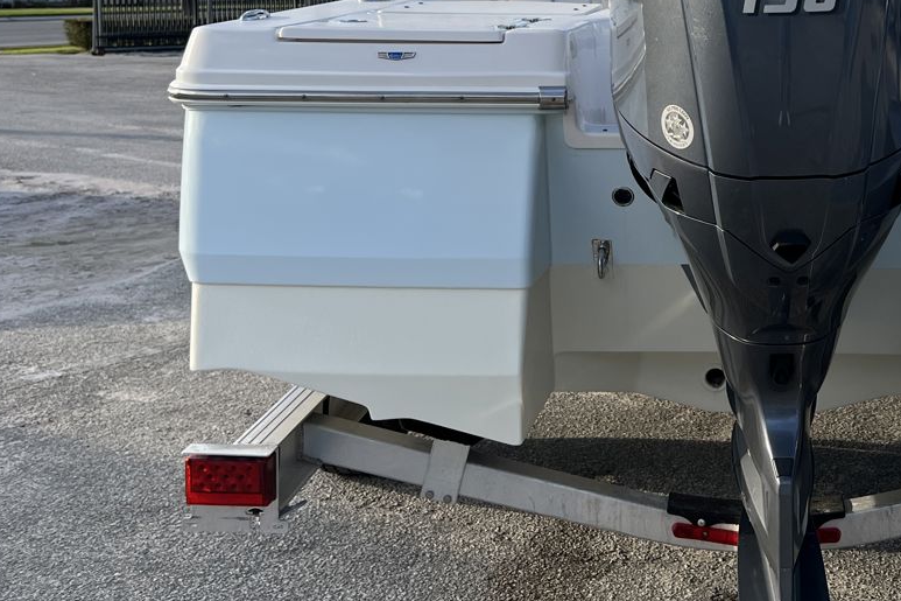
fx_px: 1401
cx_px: 731
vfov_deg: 23.7
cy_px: 92
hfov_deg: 34.5
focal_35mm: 56
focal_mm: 5.7
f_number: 1.5
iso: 50
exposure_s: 1/2083
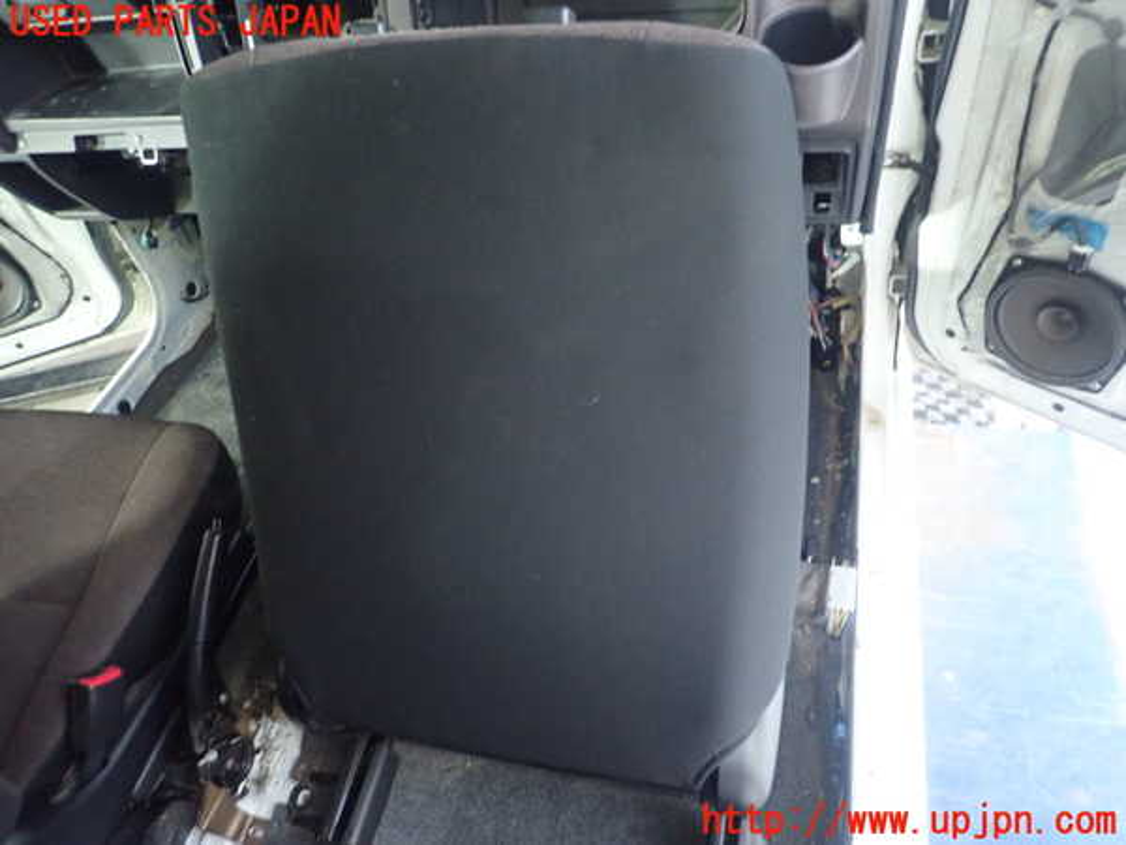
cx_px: 563
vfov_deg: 54.9
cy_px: 422
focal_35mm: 25
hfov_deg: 69.4
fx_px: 813
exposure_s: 1/15
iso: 800
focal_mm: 4.5
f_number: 2
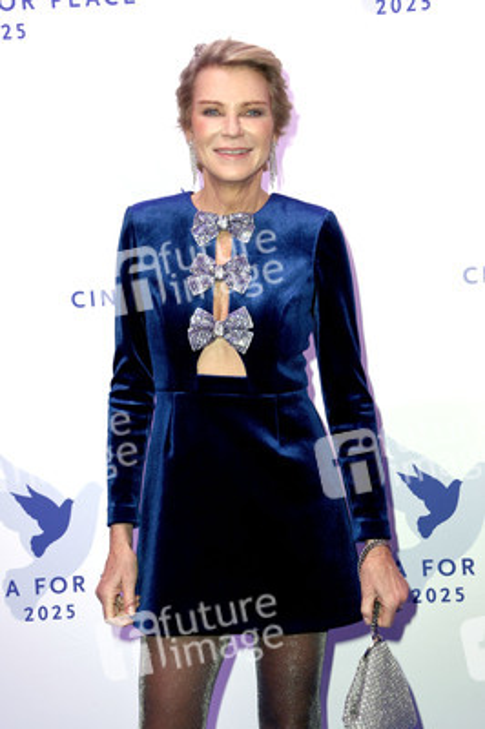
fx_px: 1376
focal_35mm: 68
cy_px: 364
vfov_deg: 29.7
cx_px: 242
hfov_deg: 20.0
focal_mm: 68
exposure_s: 1/250
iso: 500
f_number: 5.6
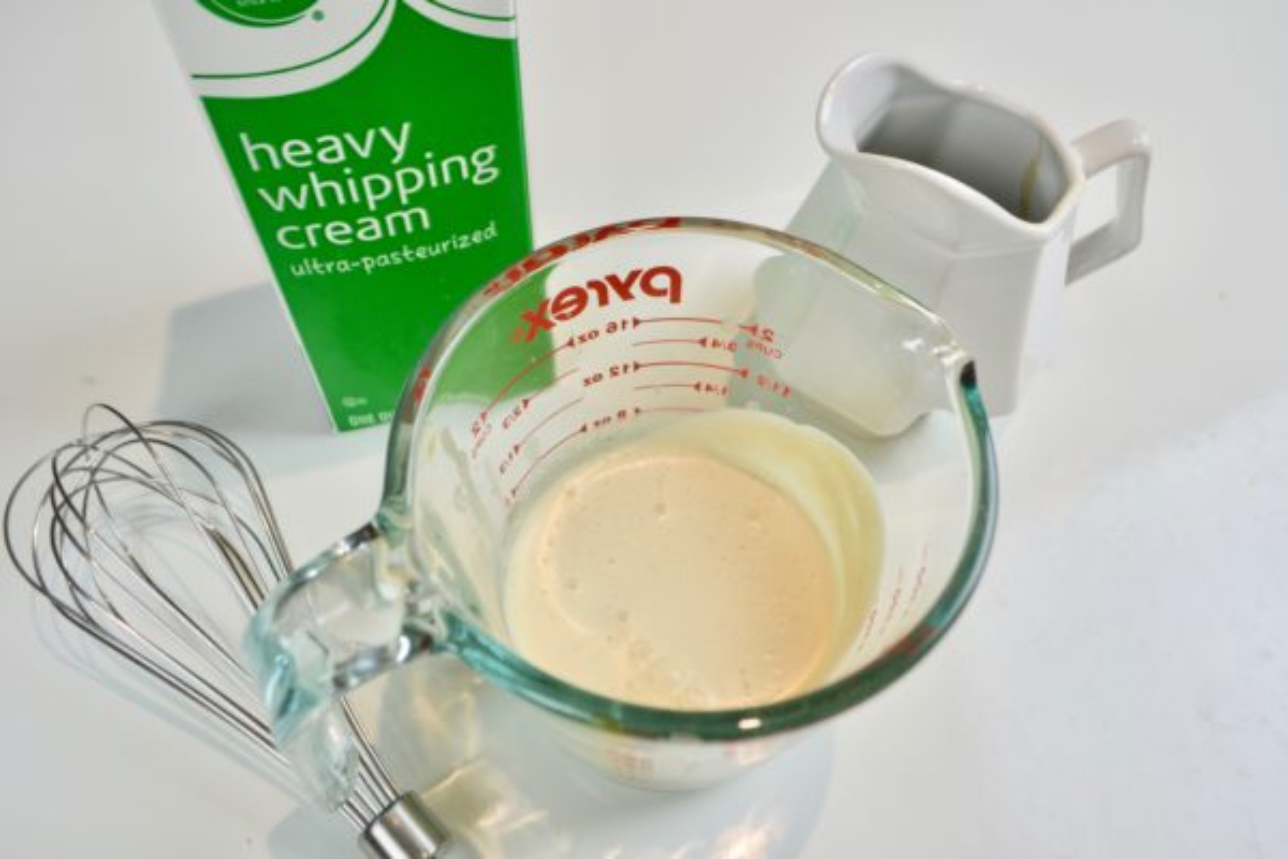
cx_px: 644
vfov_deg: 47.9
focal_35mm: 27
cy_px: 430
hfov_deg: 67.4
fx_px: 966
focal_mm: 18
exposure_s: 1/125
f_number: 5.6
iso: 280
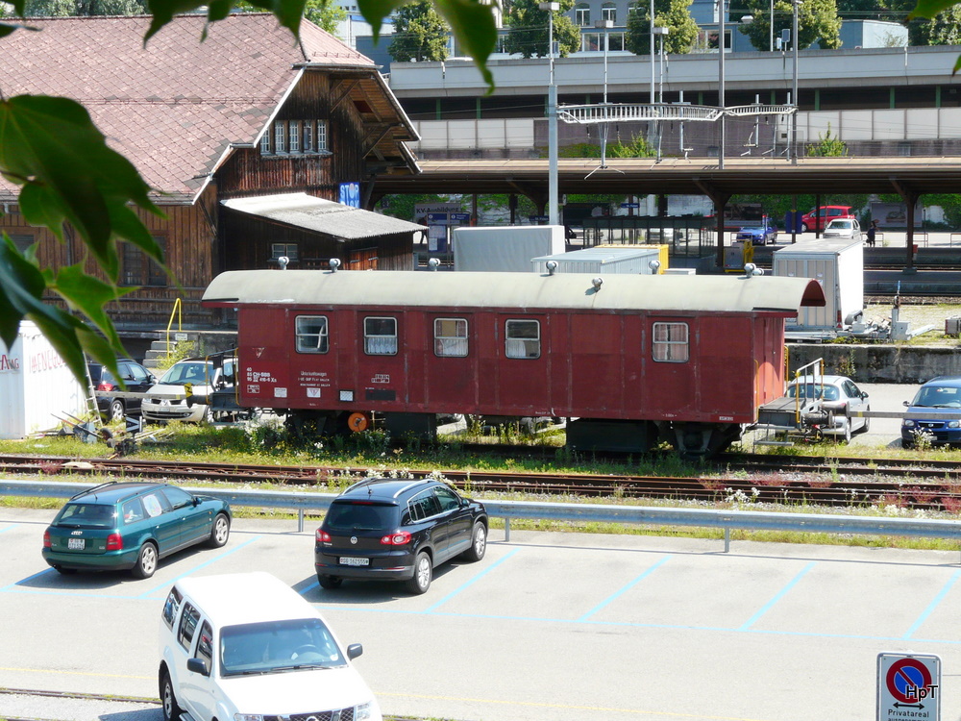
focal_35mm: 92
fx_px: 2554
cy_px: 360
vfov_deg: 16.1
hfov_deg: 21.3
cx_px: 480
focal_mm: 15.1
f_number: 5.6
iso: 100
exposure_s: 1/200
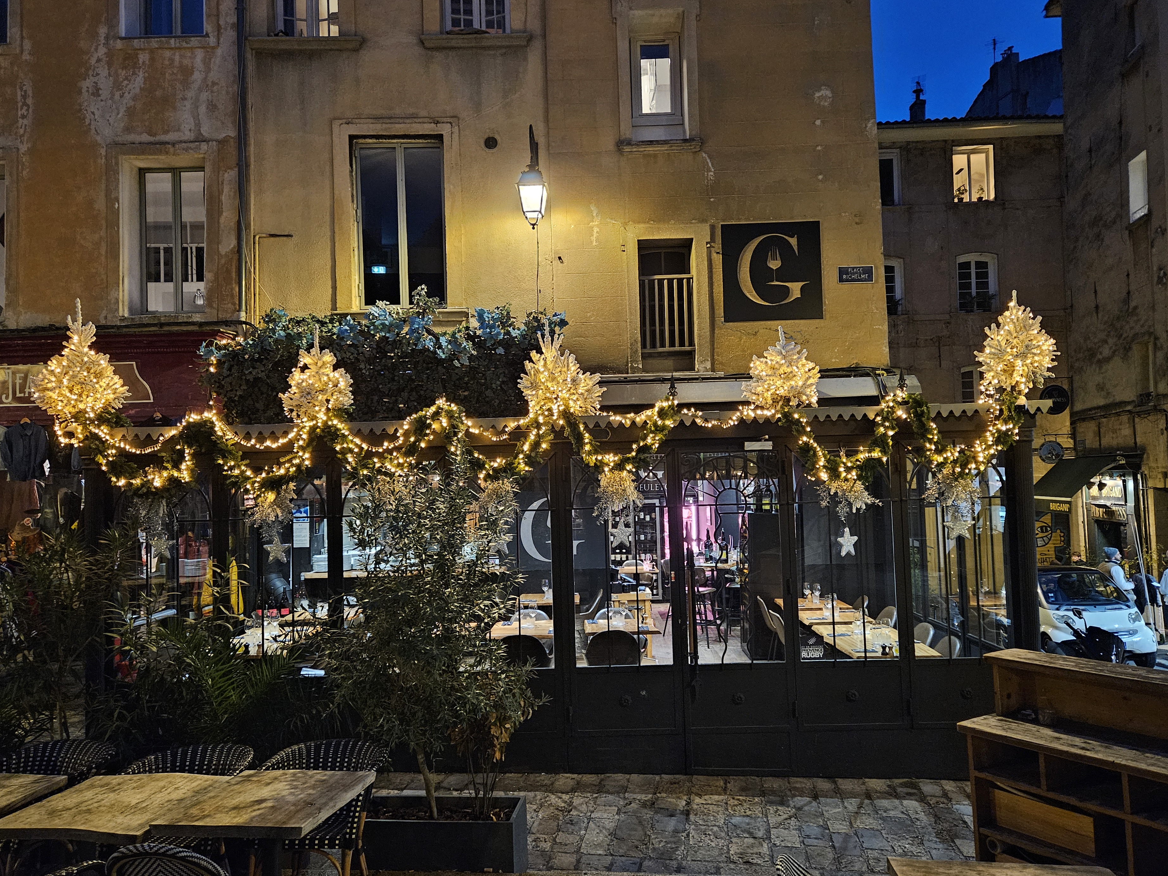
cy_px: 437
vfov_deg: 54.9
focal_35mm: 25
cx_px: 588
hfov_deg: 69.4
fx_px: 844
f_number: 1.8
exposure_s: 1/25
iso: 640
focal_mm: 5.4
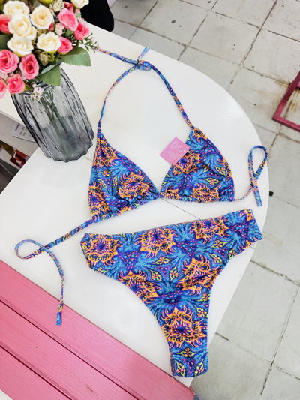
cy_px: 200
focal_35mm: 24
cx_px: 150
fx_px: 277
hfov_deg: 56.8
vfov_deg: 71.6
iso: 80
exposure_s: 1/100
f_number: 1.78
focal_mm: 6.76
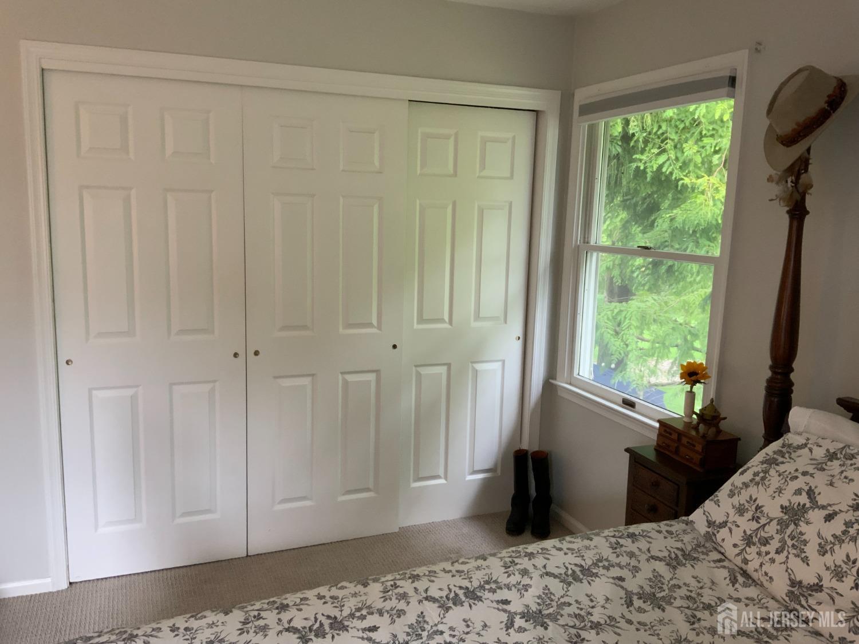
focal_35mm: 29
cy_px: 322
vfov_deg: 48.2
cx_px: 430
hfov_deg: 61.7
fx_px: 720
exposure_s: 1/60
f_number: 1.8
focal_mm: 3
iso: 160
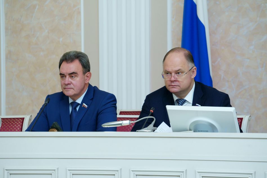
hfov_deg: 11.4
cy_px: 93
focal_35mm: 180
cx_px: 127
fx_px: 1335
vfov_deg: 7.6
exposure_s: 1/60
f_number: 6.3
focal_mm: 114
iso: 1250
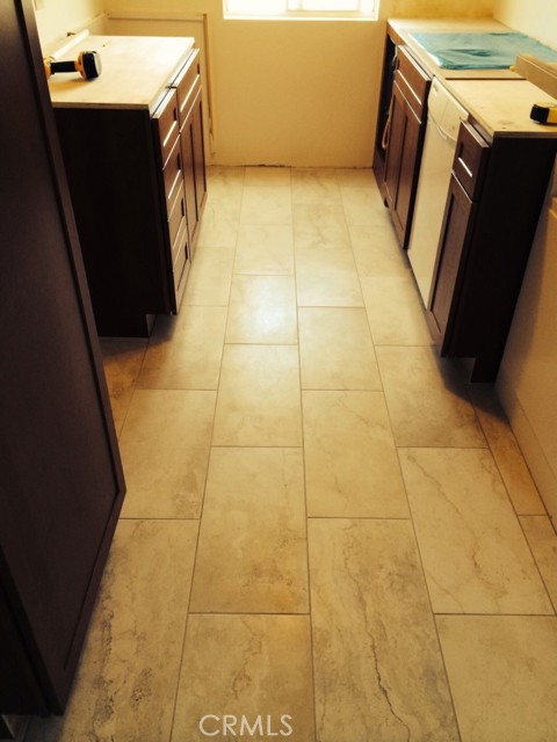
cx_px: 278
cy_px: 371
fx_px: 644
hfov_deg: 46.8
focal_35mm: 30
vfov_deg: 60.0
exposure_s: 1/30
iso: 50
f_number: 2.2
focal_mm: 4.12
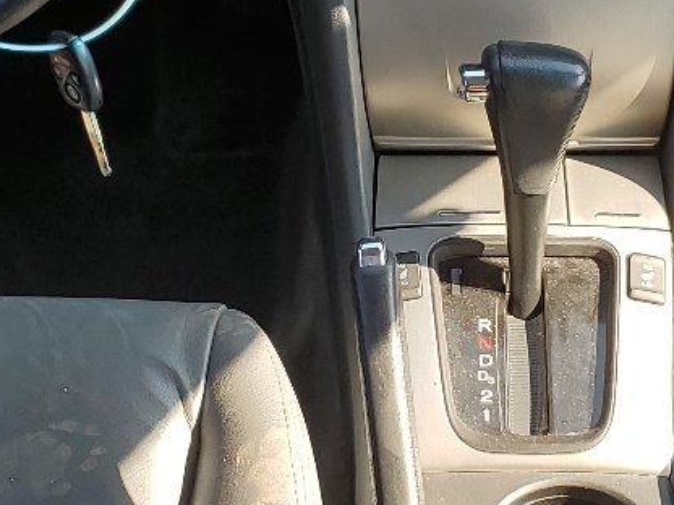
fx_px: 1947
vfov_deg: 14.8
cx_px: 403
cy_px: 172
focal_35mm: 100
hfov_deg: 19.6
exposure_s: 1/333
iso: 50
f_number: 1.5
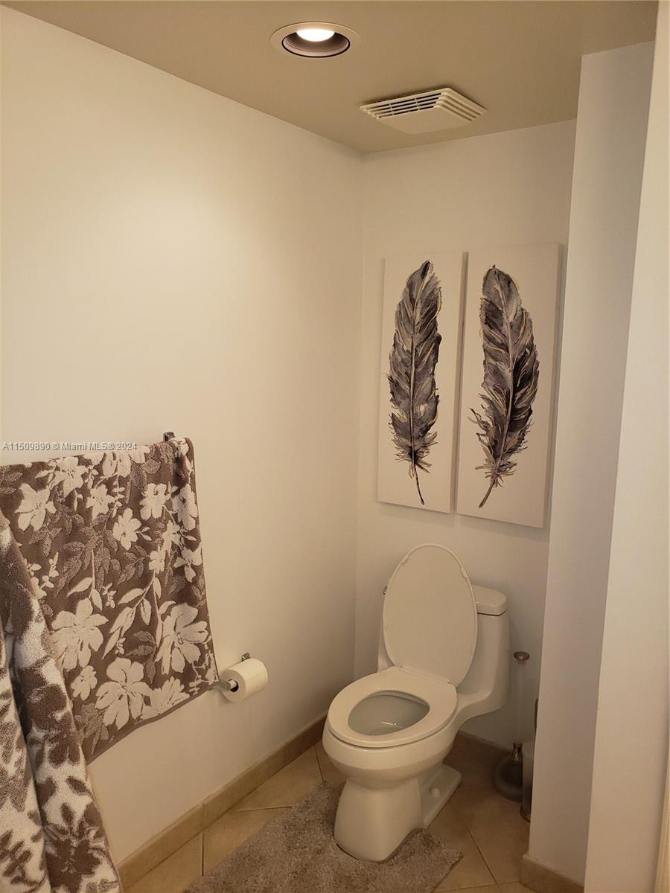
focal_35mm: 26
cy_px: 446
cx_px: 335
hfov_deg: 53.1
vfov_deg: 67.3
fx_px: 671
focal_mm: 4.3
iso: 100
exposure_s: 1/60
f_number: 2.4
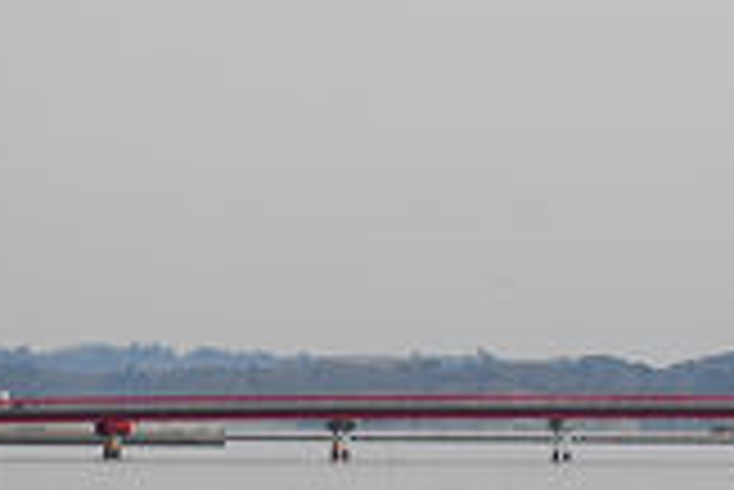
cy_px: 121
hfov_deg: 6.3
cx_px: 536
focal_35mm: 326
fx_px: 6653
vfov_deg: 4.2
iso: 200
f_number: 7.1
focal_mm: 62
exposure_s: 1/800
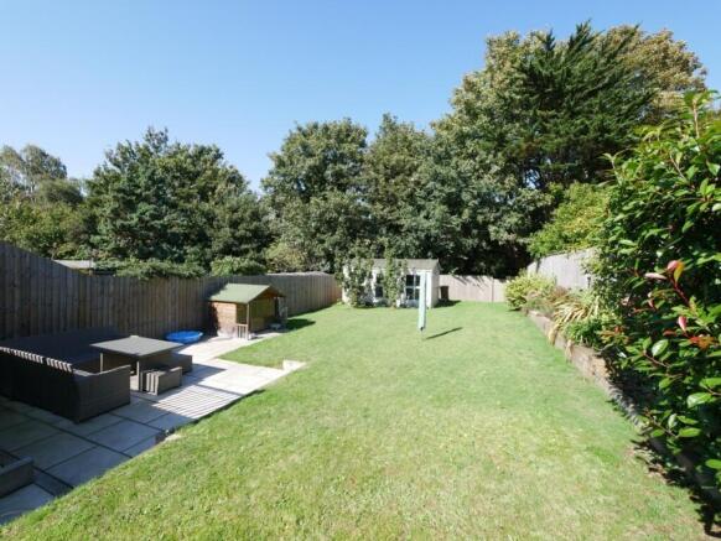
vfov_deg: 85.7
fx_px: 292
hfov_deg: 102.0
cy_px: 270
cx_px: 360
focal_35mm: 14
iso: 200
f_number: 5.6
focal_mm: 7
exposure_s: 1/250
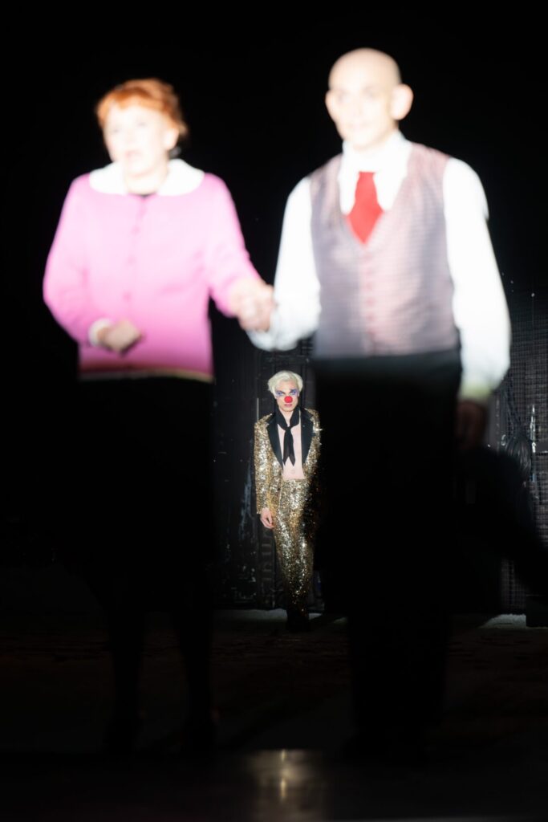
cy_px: 411
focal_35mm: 120
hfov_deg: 11.4
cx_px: 274
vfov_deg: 17.1
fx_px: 2739
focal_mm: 120
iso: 3200
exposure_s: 1/125
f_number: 2.8
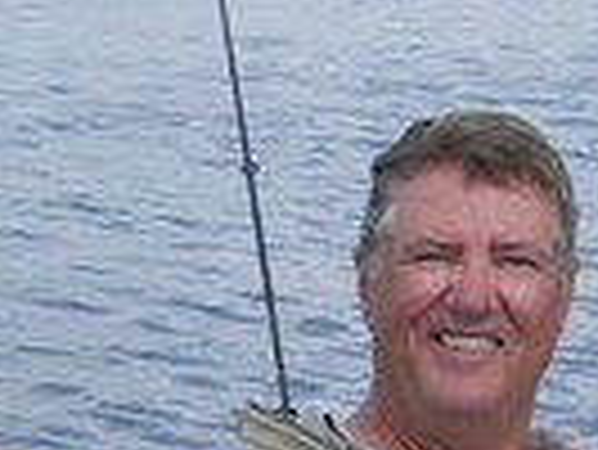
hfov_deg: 10.5
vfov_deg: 7.8
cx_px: 355
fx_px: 3268
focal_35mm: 189
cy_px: 598
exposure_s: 1/500
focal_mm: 10.5
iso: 50
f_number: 3.7
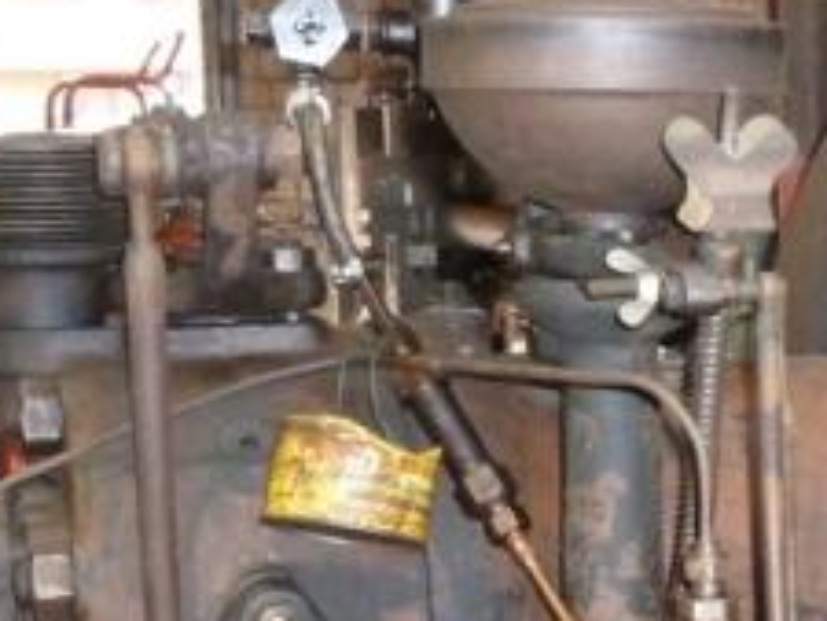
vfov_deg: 16.5
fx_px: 2127
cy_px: 463
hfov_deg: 20.5
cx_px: 1003
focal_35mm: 89
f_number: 3.3
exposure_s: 1/30
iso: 640
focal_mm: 4.1
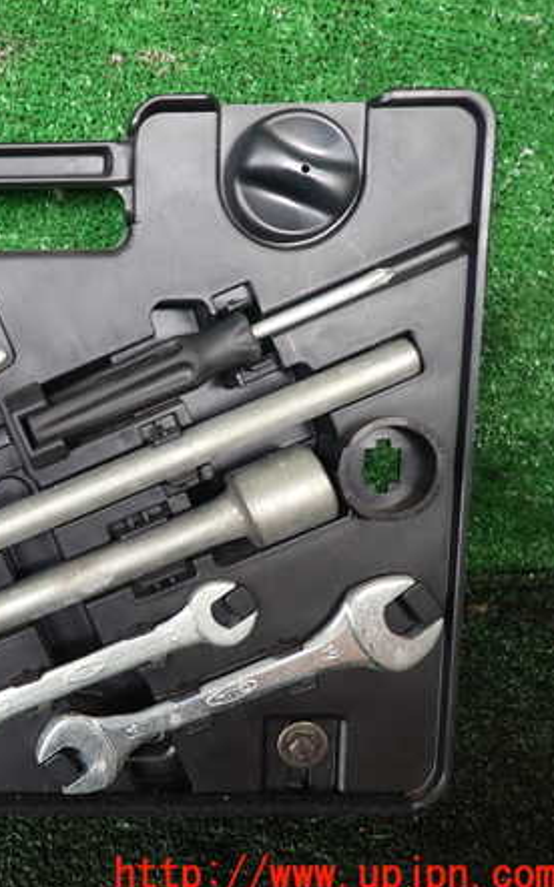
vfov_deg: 54.0
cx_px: -34
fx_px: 870
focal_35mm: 36
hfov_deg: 31.8
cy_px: 450
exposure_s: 1/50
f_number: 2
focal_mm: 4.5
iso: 200
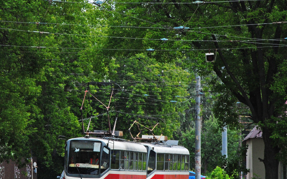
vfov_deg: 4.6
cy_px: 70
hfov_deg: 7.3
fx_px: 2252
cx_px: 108
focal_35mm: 288
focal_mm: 105
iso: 400
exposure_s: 1/640
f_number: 9
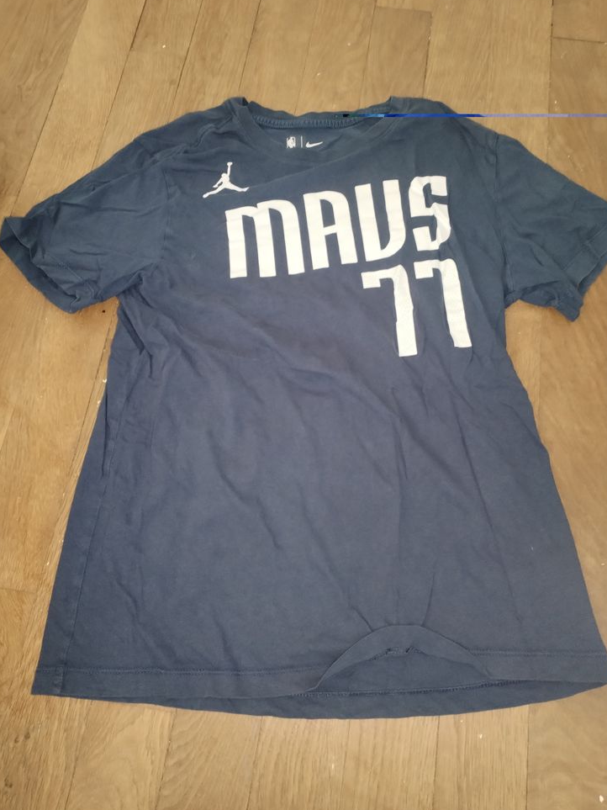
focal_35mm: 27
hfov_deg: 51.3
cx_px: 311
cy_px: 394
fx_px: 631
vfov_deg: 65.3
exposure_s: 1/16.8
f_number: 1.8
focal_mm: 4.75
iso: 799
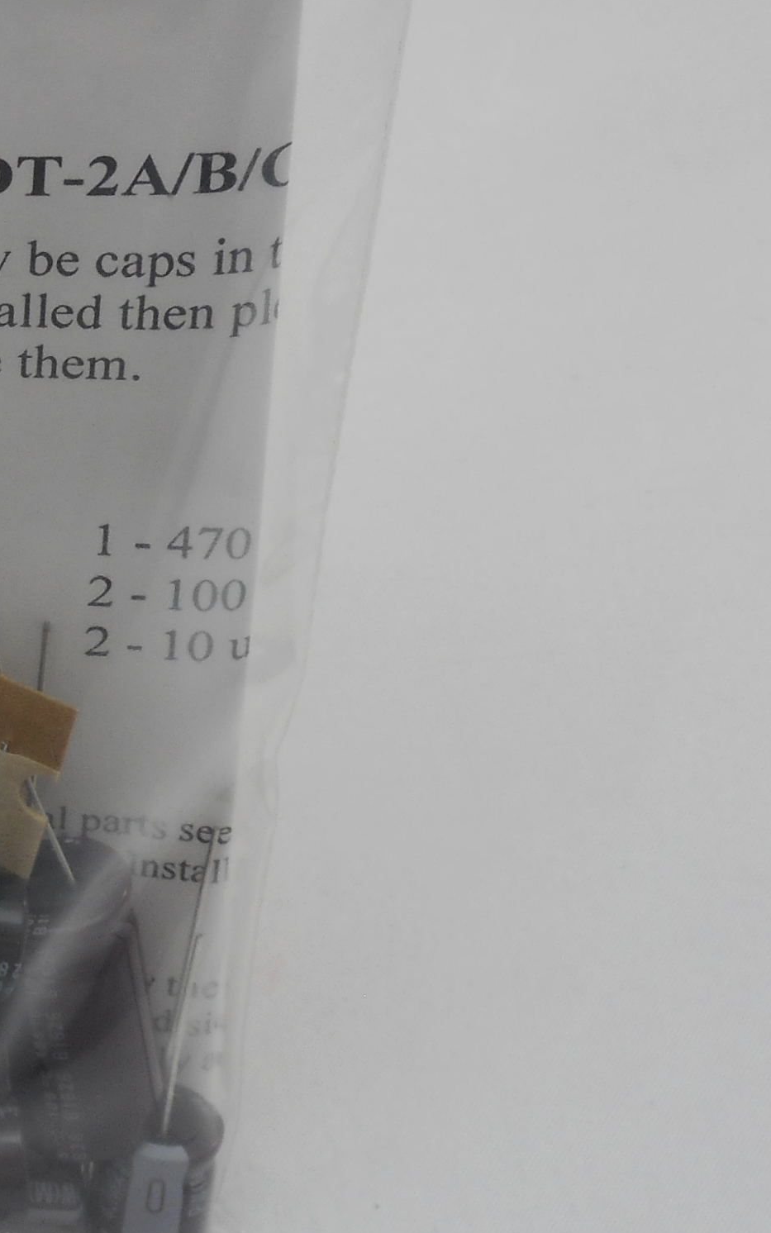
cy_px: 424
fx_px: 3831
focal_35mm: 114
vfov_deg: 18.2
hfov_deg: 11.1
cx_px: -333
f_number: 4.7
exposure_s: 1/30
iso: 80
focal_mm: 7.9
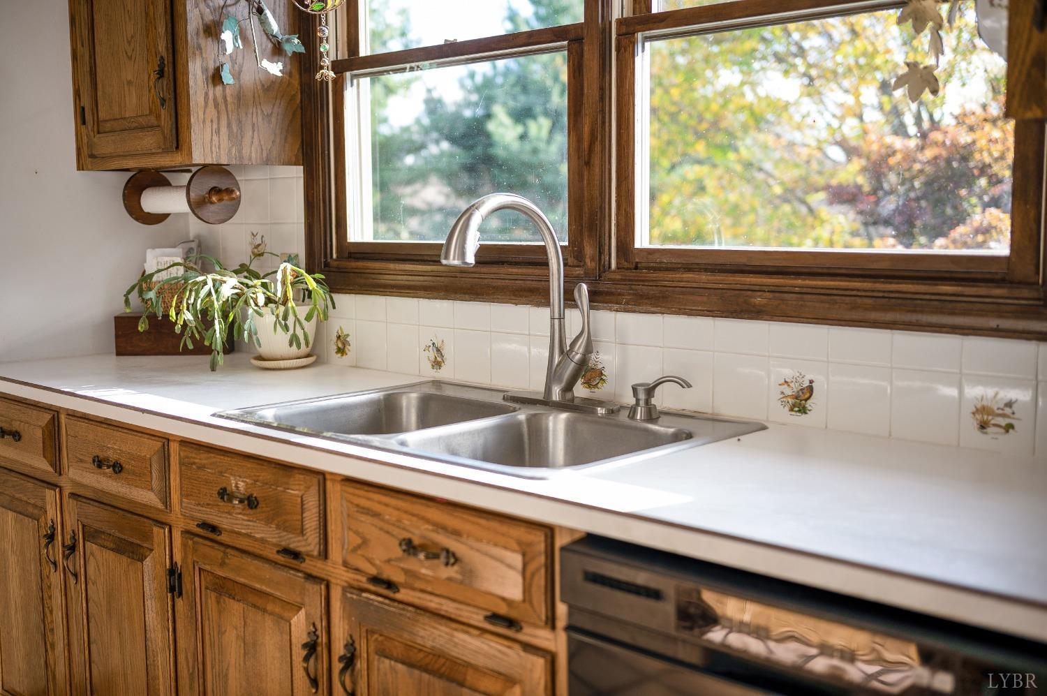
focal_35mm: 40
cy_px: 348
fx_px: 1162
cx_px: 524
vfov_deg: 33.3
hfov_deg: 48.5
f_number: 2.5
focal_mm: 40
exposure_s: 1/200
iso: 80
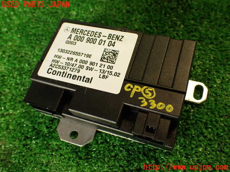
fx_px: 213
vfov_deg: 44.2
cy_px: 86
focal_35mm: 32
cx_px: 115
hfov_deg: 56.8
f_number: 2.4
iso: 200
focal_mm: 5.79
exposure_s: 1/30
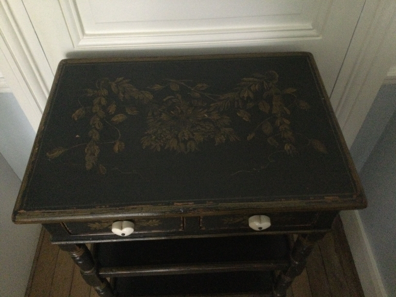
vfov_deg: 45.4
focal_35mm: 31
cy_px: 148
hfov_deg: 58.4
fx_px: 355
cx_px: 198
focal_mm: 3.3
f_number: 2.4
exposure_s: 1/17
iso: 800
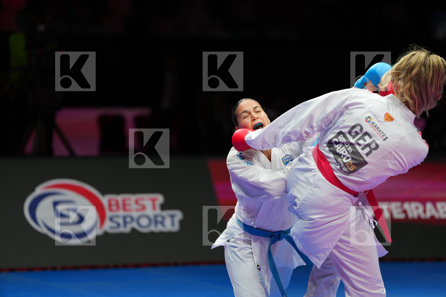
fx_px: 2477
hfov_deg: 10.3
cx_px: 223
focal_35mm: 200
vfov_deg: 6.9
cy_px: 148
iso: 500
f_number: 2.8
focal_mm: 200
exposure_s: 1/1000
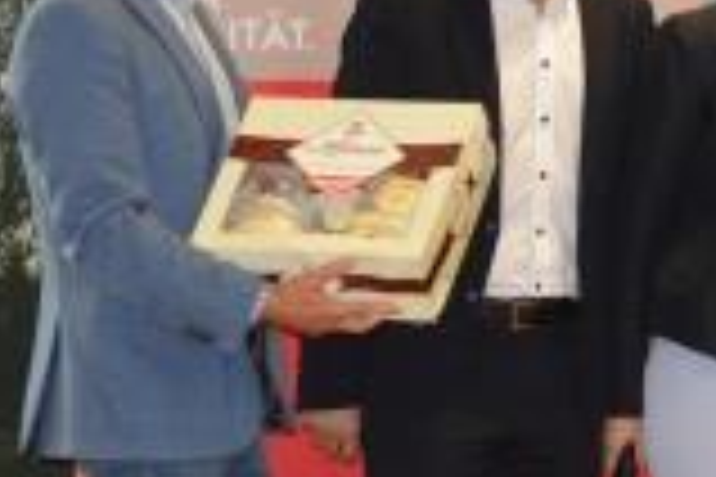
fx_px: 4622
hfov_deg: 8.7
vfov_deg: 5.9
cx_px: 878
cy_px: 252
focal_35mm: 232
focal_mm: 55
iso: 1800
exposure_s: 1/60
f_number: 4.5
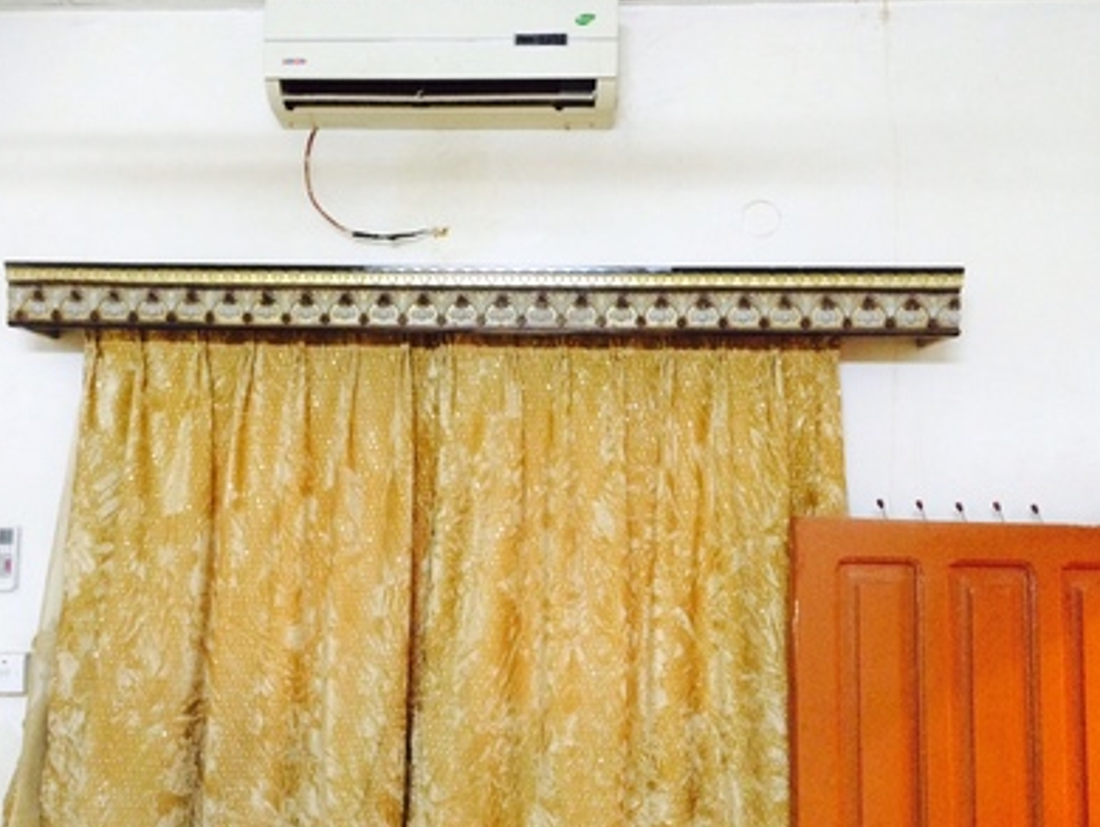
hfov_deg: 53.7
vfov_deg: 41.7
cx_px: 470
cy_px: 470
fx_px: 1081
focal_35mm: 34
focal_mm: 4.15
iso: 320
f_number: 2.2
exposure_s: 1/24
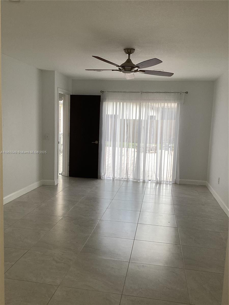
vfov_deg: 58.4
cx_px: 114
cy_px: 152
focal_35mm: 31
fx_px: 273
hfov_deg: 45.4
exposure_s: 1/120
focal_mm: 3.3
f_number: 2.4
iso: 32
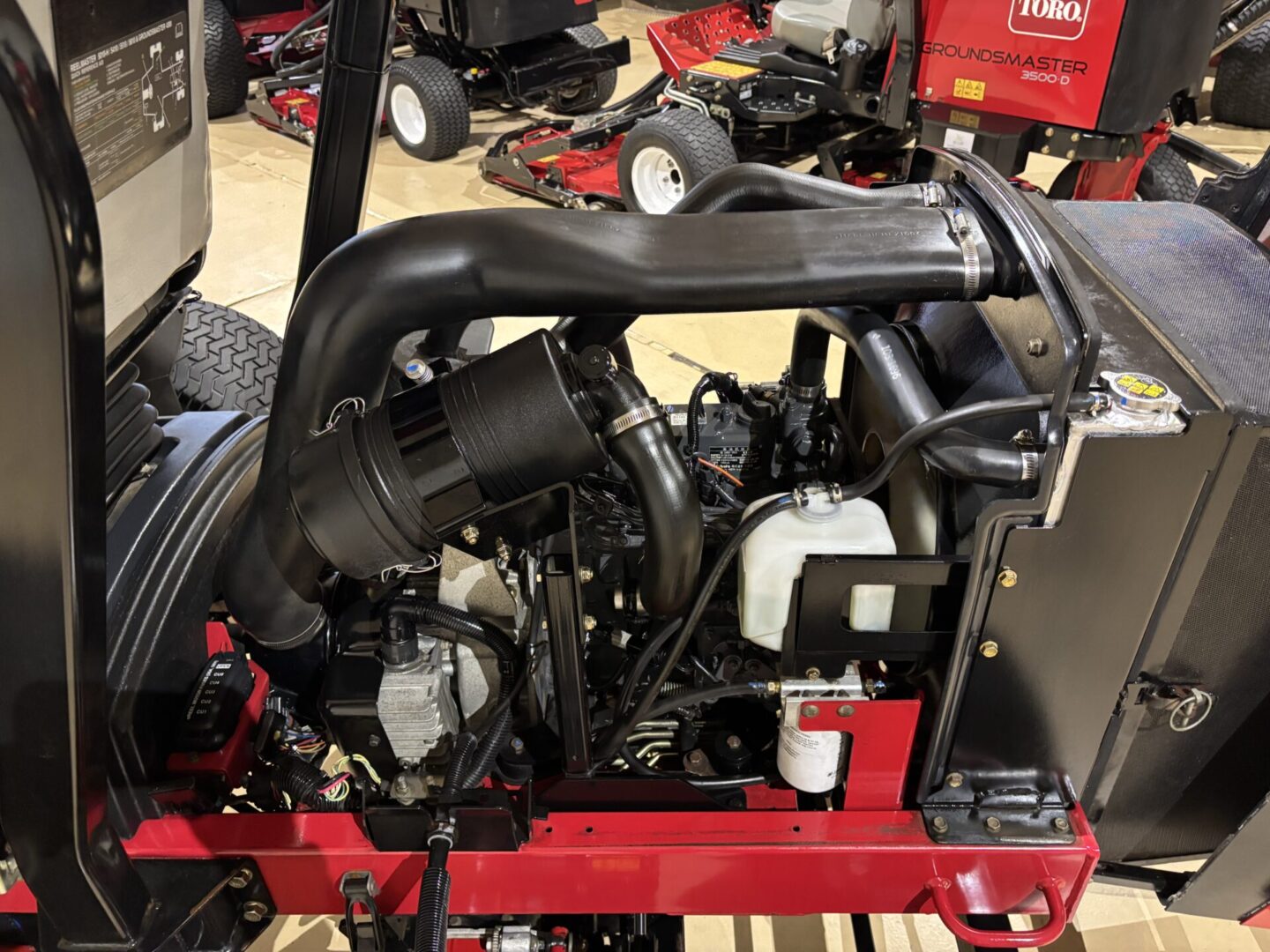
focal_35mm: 26
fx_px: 954
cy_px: 476
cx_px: 635
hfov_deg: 67.3
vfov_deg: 53.1
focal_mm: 5.96
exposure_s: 1/30
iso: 500
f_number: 1.6
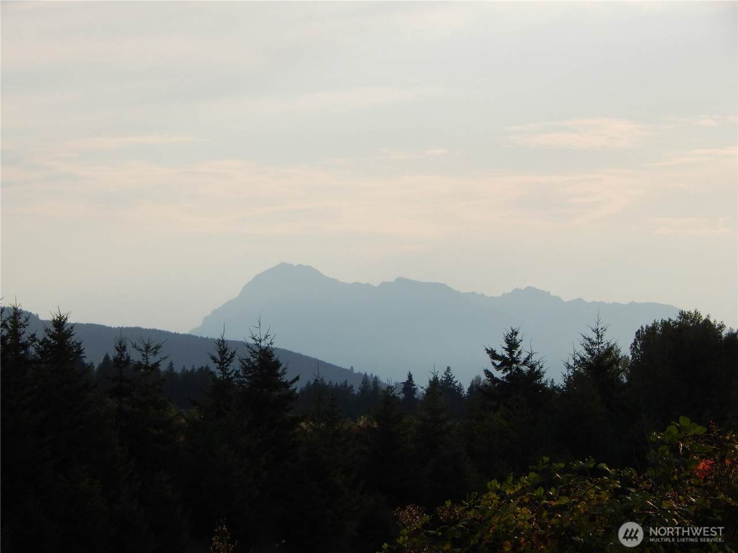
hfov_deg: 12.3
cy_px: 276
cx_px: 369
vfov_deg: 9.3
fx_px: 3411
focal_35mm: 160
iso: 125
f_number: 5.1
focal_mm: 28.7
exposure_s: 1/1000
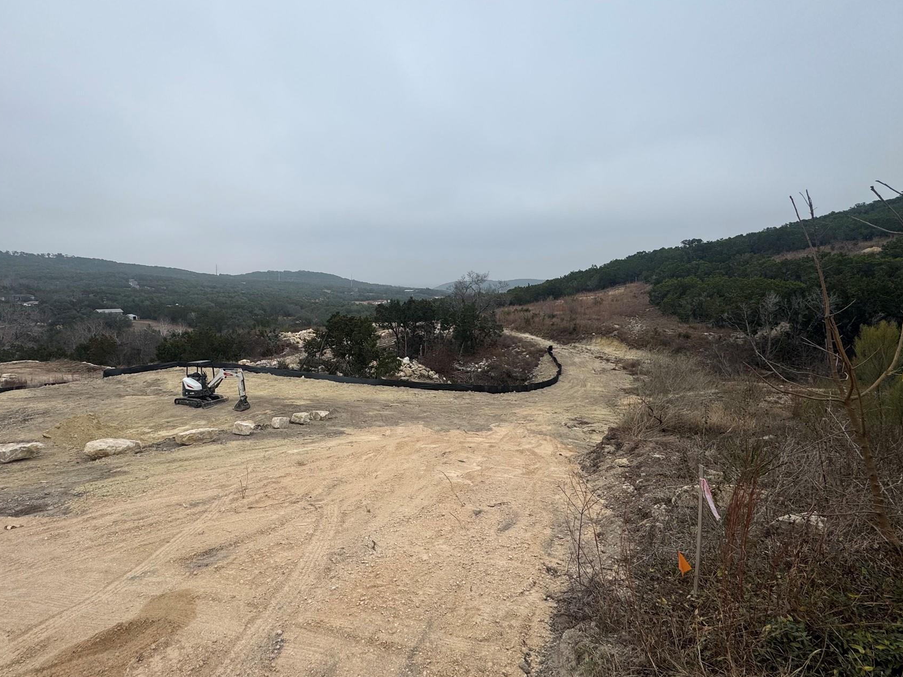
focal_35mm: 17
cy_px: 322
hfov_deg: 90.6
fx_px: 443
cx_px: 397
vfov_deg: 74.7
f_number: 2.2
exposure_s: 1/1567
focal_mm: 2.22
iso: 50
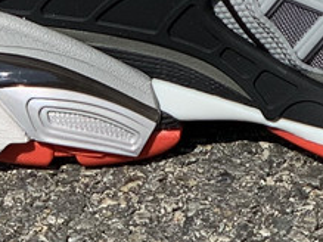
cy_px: -178
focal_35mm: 214
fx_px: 1996
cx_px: 335
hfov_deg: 9.2
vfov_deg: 6.8
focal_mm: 6
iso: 16
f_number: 2.4
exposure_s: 1/1410
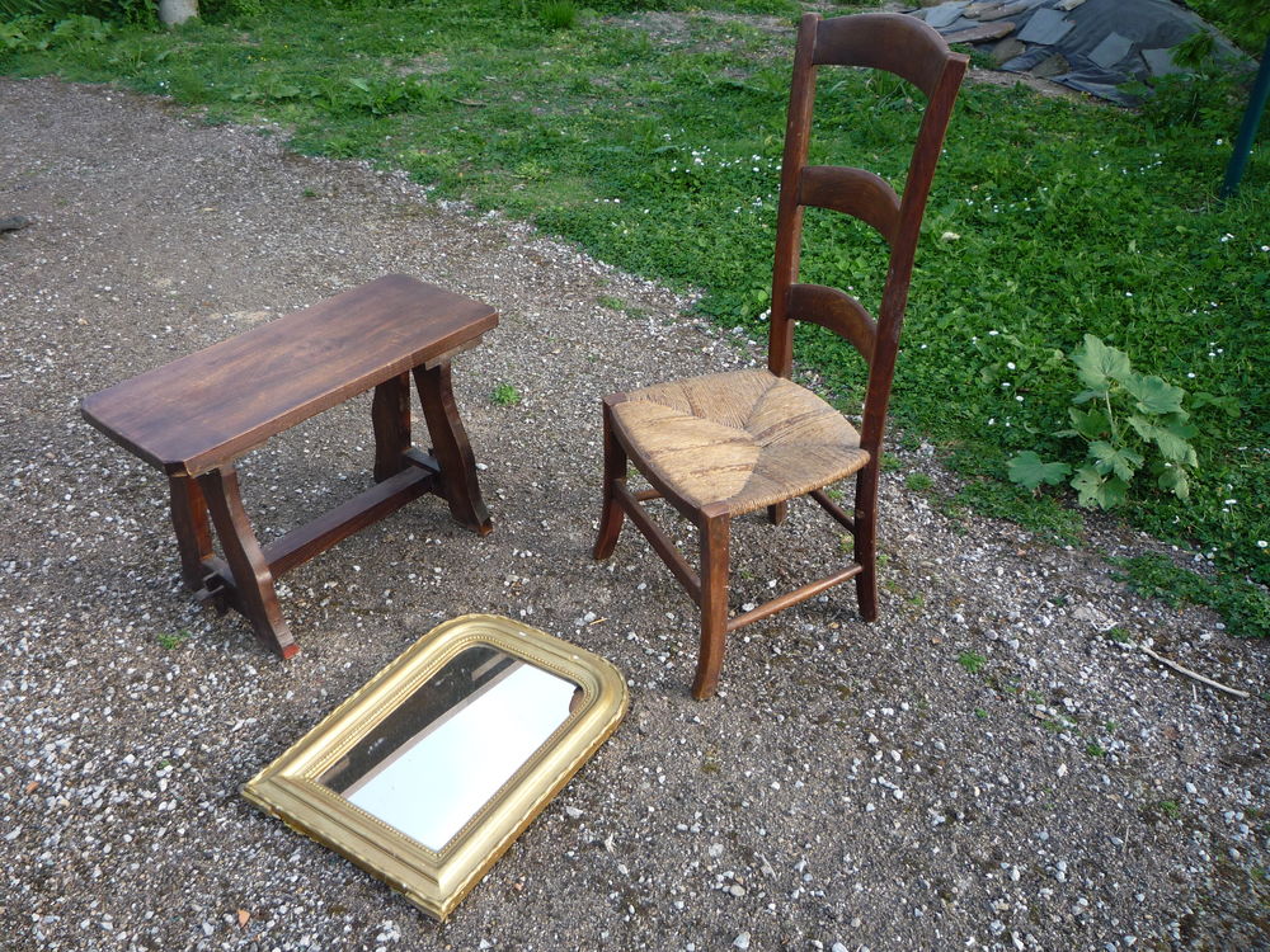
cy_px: 476
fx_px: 1101
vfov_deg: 46.8
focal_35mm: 30
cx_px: 635
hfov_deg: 60.0
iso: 100
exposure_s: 1/100
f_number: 3.5
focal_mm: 5.2
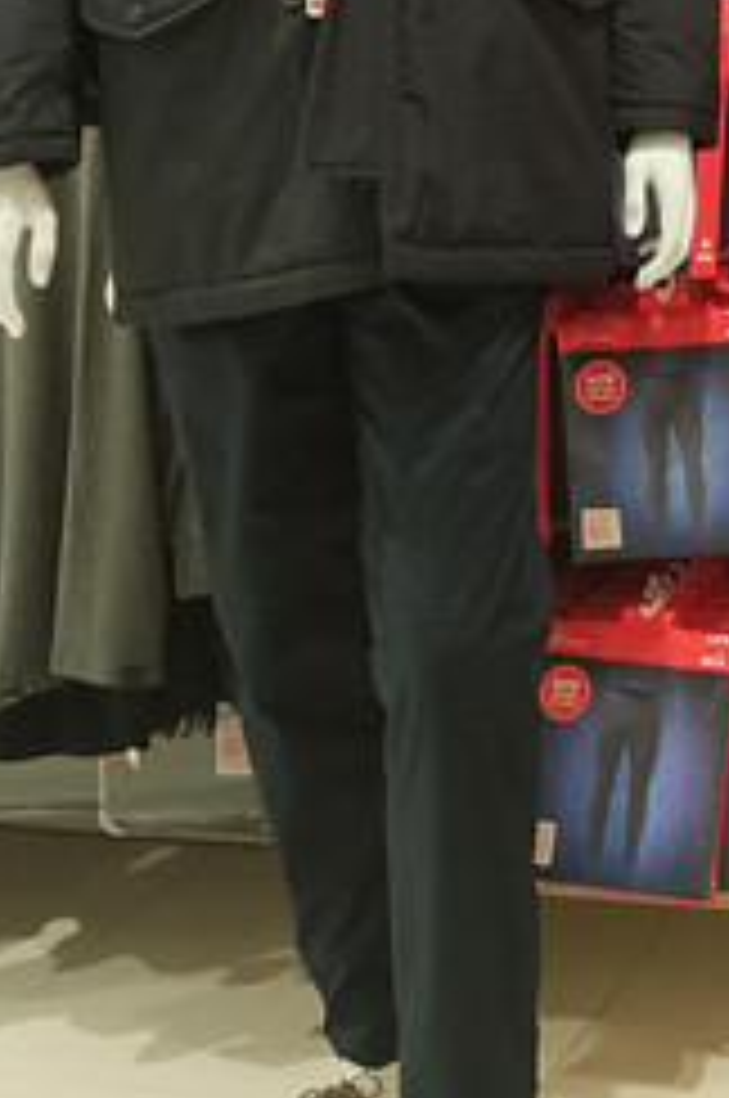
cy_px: -18
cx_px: 945
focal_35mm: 82
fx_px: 2498
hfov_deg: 15.8
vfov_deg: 23.7
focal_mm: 3.94
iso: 320
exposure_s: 1/50
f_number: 1.9
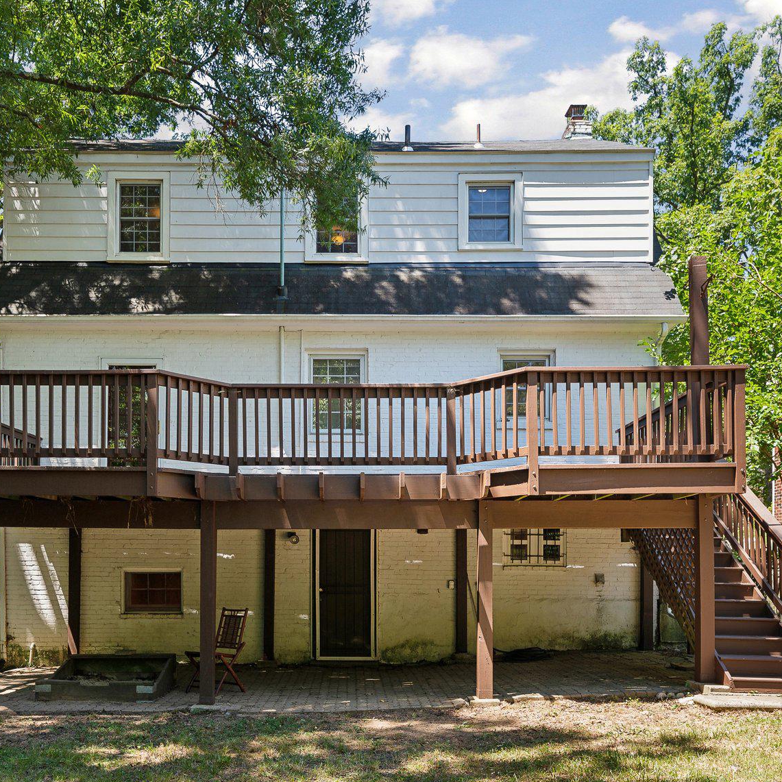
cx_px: 331
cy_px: 358
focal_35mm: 29
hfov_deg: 55.4
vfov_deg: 55.6
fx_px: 741
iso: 80
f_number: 4.5
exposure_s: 1/80
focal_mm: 19
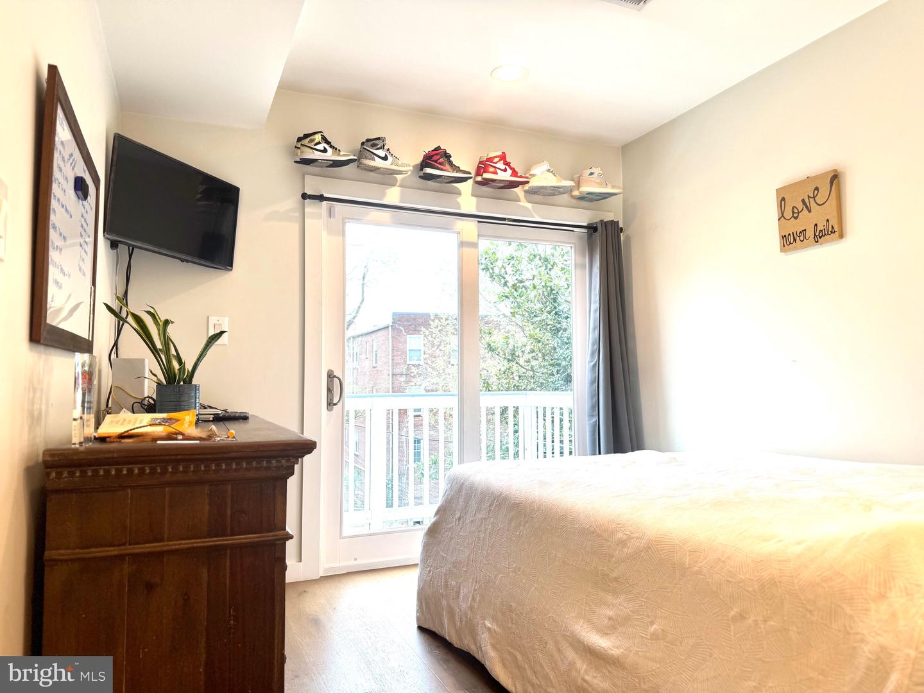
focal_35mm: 24
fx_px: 641
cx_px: 462
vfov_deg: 56.8
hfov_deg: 71.6
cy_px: 346
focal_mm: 6.76
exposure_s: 1/120
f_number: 1.78
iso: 64
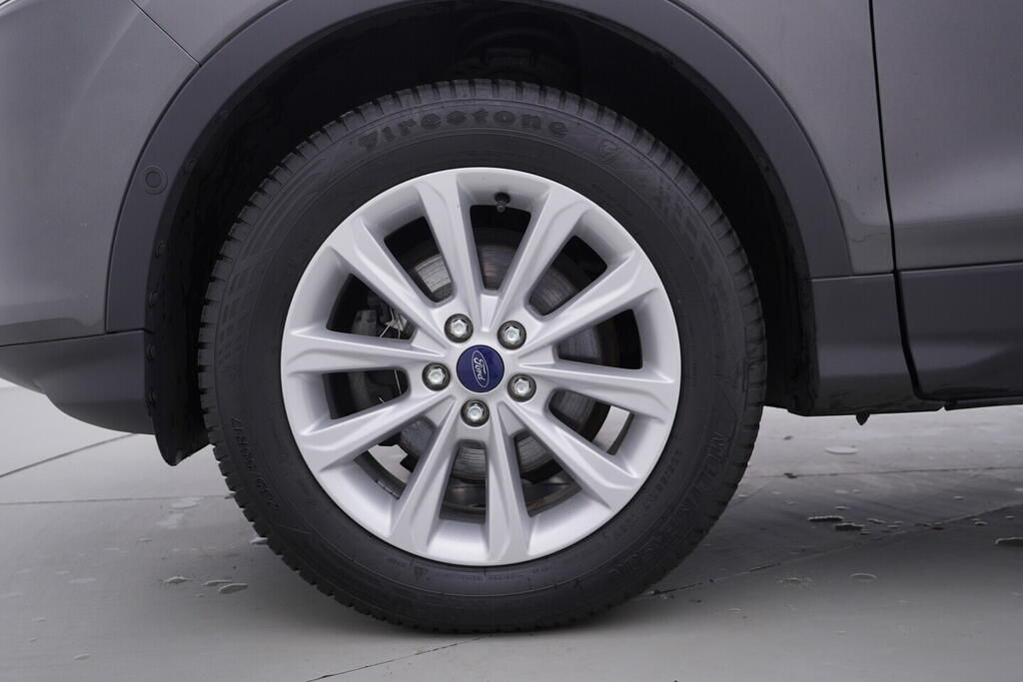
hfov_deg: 53.1
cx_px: 512
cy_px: 341
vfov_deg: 36.9
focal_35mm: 36
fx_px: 1023
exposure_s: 1/80
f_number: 4
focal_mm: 24
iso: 125
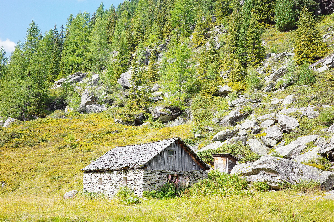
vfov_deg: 33.4
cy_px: 111
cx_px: 167
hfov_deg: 48.5
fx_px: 371
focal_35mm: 40
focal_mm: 26
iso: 200
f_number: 5
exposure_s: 1/400
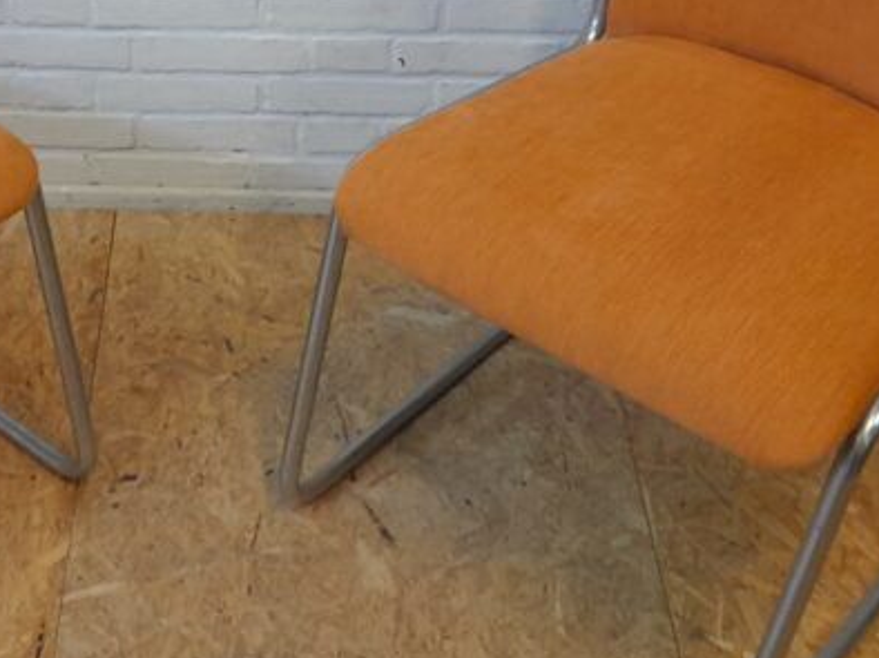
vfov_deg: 22.3
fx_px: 1650
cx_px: 187
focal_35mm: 65
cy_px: 134
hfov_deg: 29.2
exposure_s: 1/50
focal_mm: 4.6
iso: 125
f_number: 2
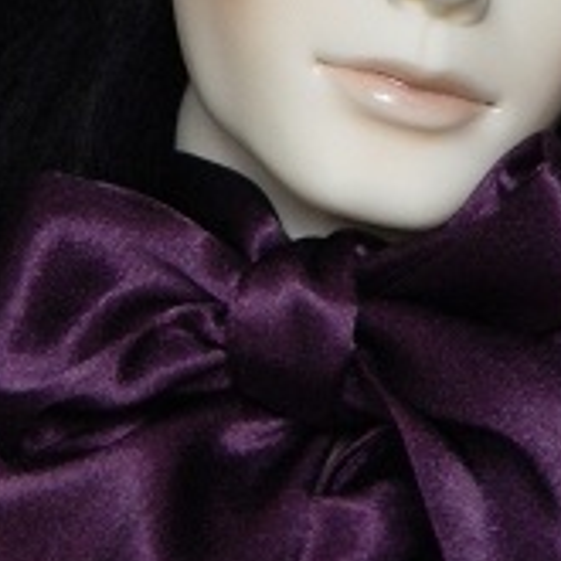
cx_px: 209
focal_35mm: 607
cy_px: 245
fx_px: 11130
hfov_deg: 2.9
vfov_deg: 2.9
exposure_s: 1/18.1
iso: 400
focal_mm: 41
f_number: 5.4
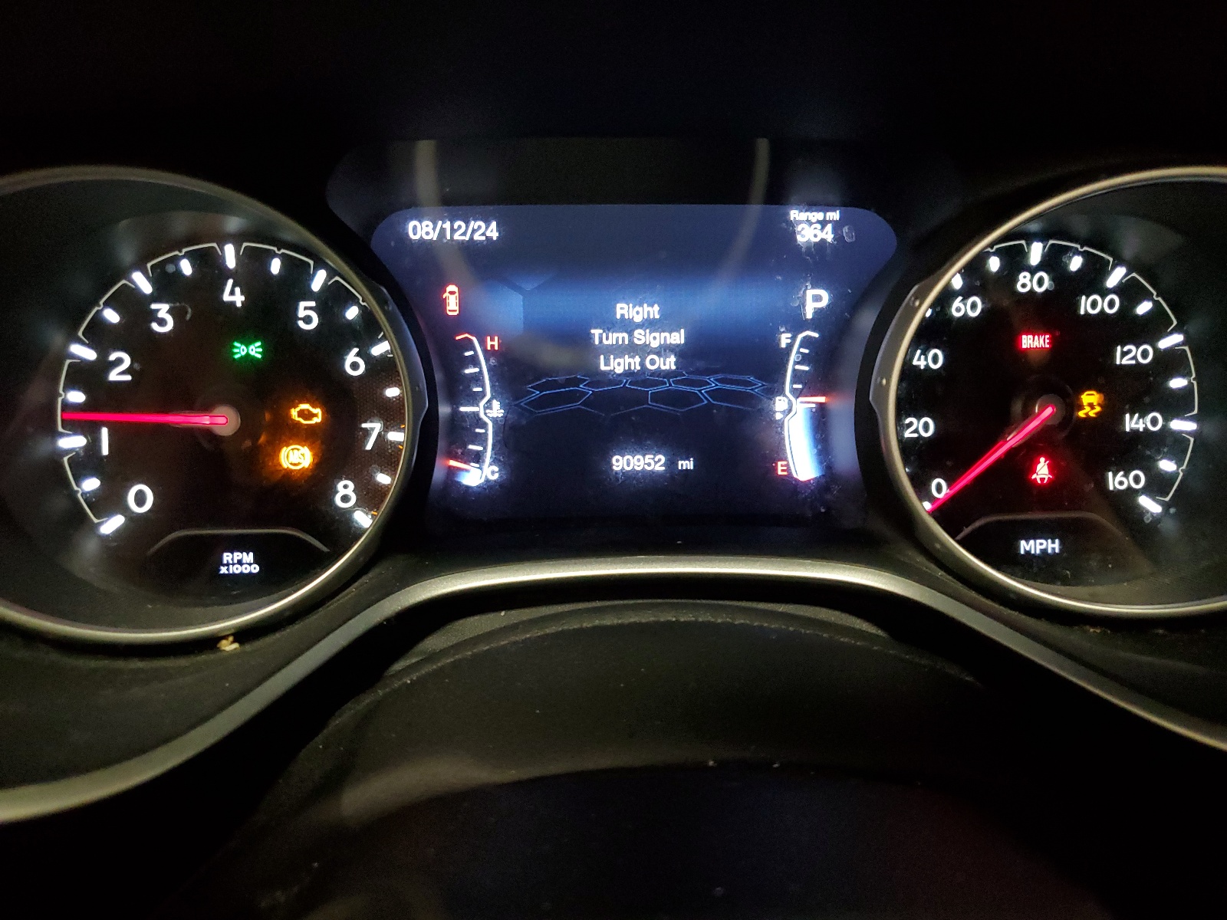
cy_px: 460
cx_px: 614
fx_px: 922
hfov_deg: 67.3
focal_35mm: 26
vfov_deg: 53.1
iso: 390
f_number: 1.5
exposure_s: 1/60.2
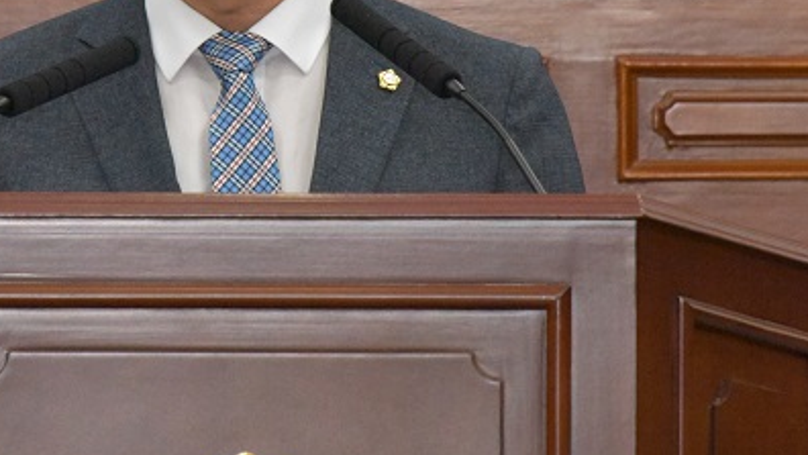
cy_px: -17
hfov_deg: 2.7
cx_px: 208
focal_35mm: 794
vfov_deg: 1.5
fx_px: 17016
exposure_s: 1/320
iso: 9000
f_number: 9
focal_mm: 300
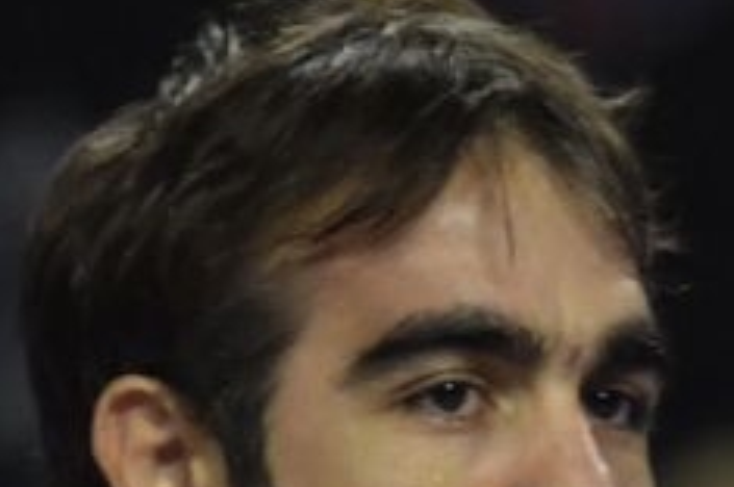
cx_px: 1356
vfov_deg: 0.4
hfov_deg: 0.7
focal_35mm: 3108
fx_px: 63281
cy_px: 1002
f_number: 4
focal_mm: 270
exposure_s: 1/800
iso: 1250
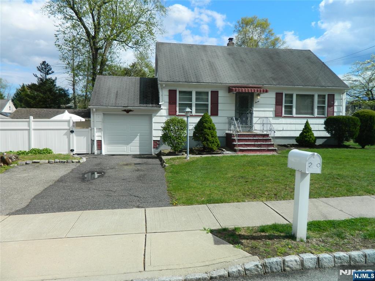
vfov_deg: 54.9
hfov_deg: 69.4
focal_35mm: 25
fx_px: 271
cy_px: 140
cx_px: 188
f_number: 8.7
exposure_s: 1/200
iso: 80
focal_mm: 4.5
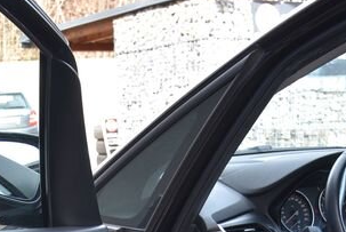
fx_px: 780
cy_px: 322
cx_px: 80
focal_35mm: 81
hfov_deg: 24.7
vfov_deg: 15.8
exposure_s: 1/100
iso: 500
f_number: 5
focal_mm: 24
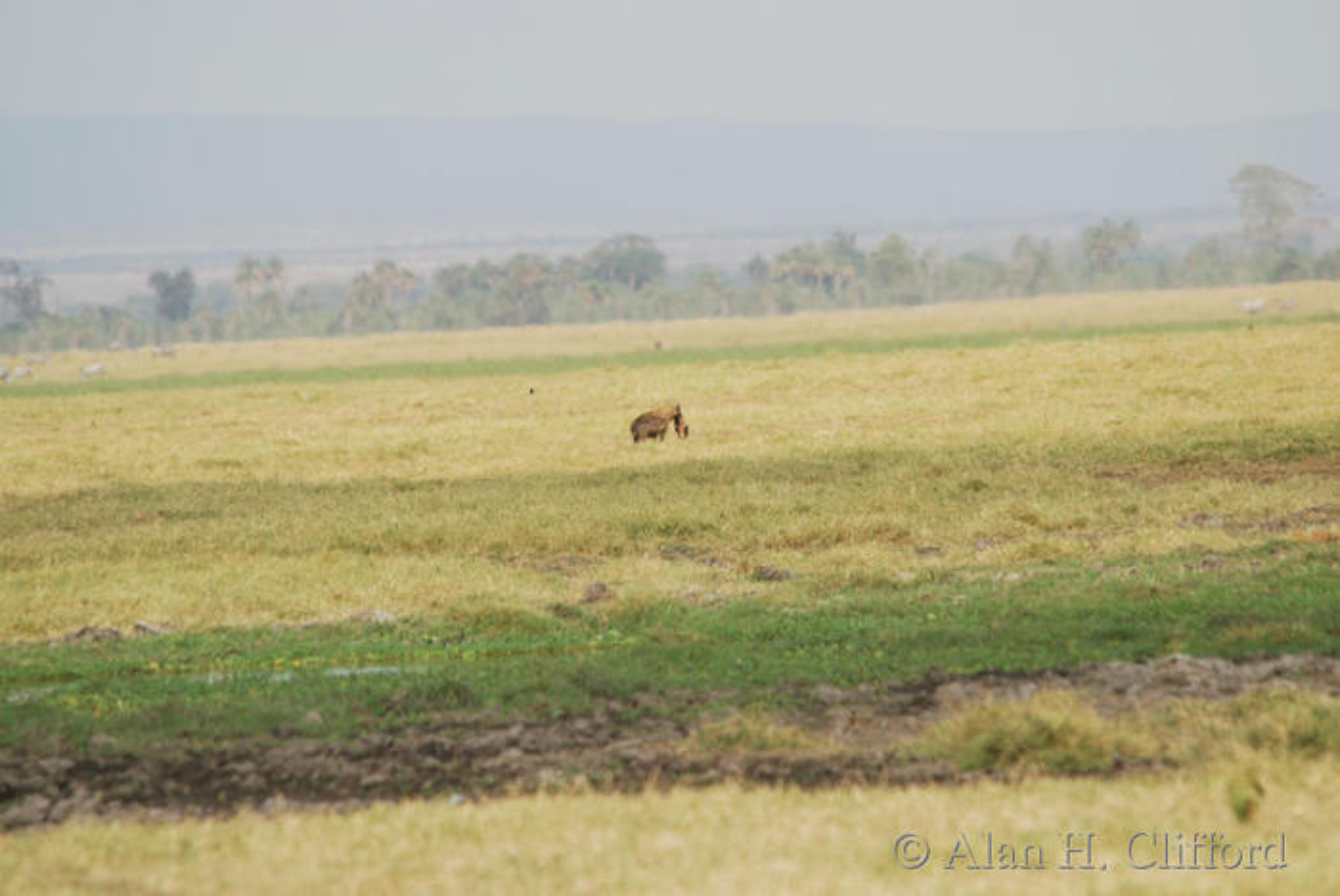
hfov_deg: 3.8
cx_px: 670
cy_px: 448
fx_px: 20116
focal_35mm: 540
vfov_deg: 2.6
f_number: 6.3
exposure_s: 1/400
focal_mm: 360
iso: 100
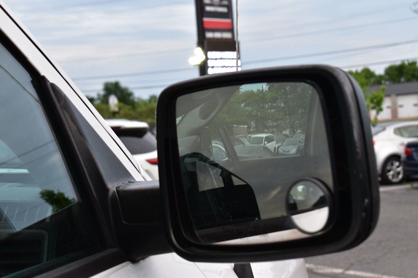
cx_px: 209
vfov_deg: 18.9
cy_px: 139
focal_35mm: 72
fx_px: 836
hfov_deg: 28.1
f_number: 8
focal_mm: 48
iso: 400
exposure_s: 1/80
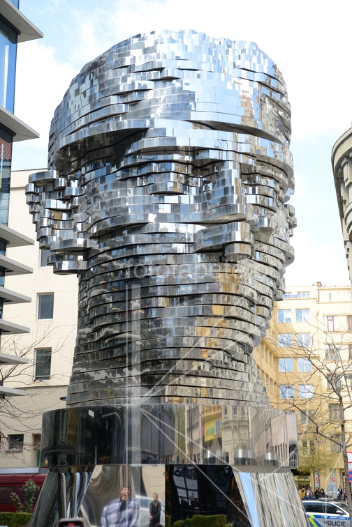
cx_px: 176
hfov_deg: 24.2
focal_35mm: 56
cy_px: 264
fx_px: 821
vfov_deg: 35.6
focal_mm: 56
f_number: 5
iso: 100
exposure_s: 1/100
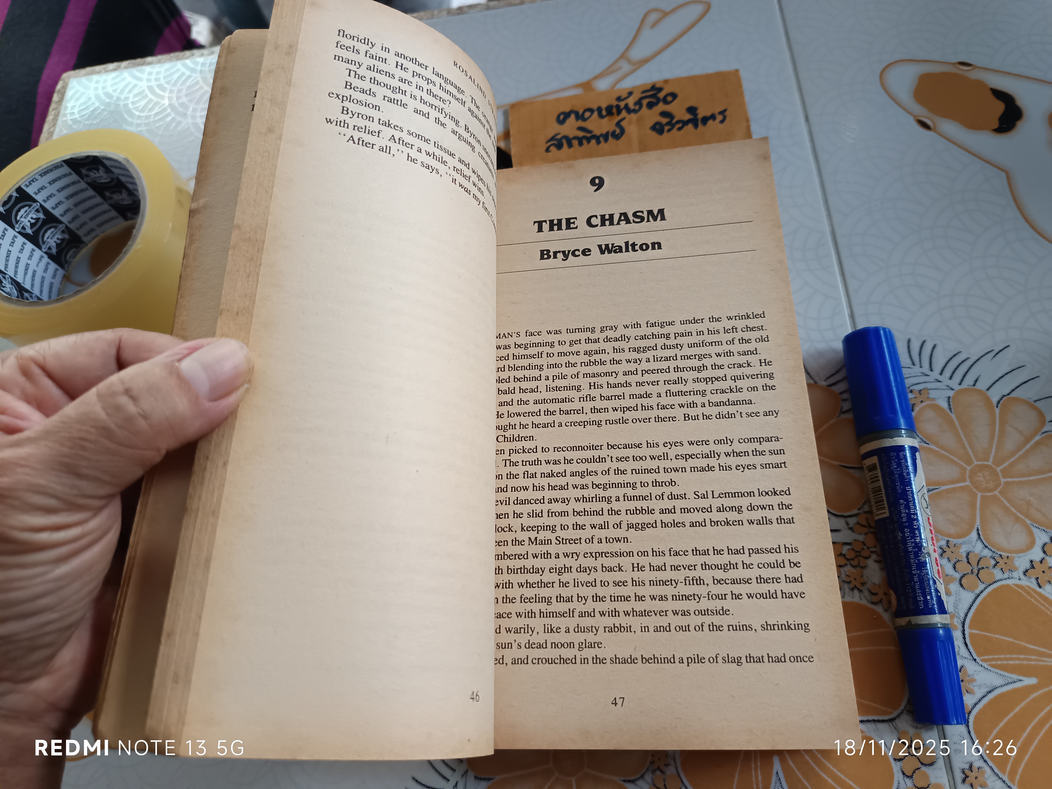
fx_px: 729
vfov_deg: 56.8
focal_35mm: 24
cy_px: 394
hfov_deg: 71.6
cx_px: 526
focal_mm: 5.31
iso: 935
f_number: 1.7
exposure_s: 1/33.3
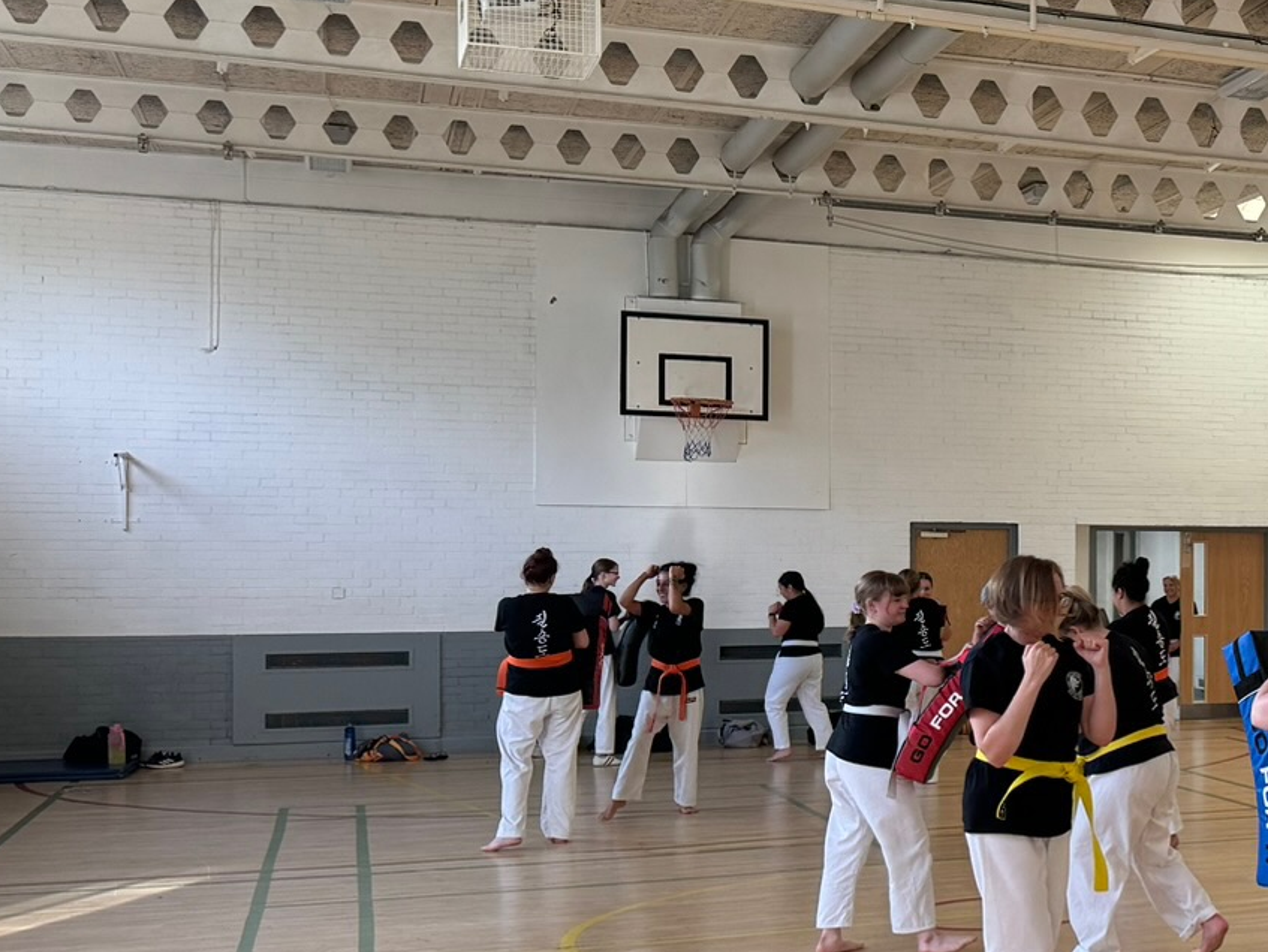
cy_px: 578
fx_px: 2125
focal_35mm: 58
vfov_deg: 25.2
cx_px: 1515
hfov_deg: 28.9
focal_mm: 6.76
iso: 100
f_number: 1.78
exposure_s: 1/121
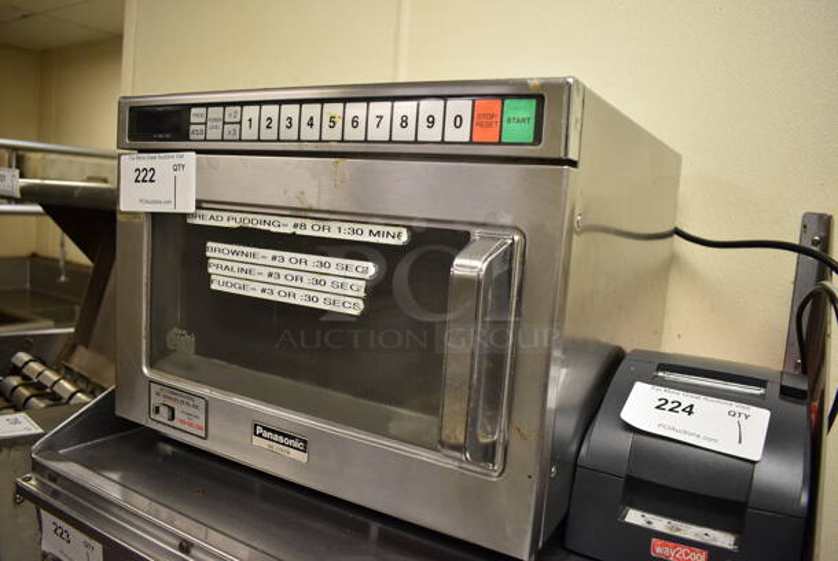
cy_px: 280
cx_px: 419
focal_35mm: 27
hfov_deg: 67.3
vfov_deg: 48.0
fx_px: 629
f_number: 3.5
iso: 900
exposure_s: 1/125
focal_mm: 18
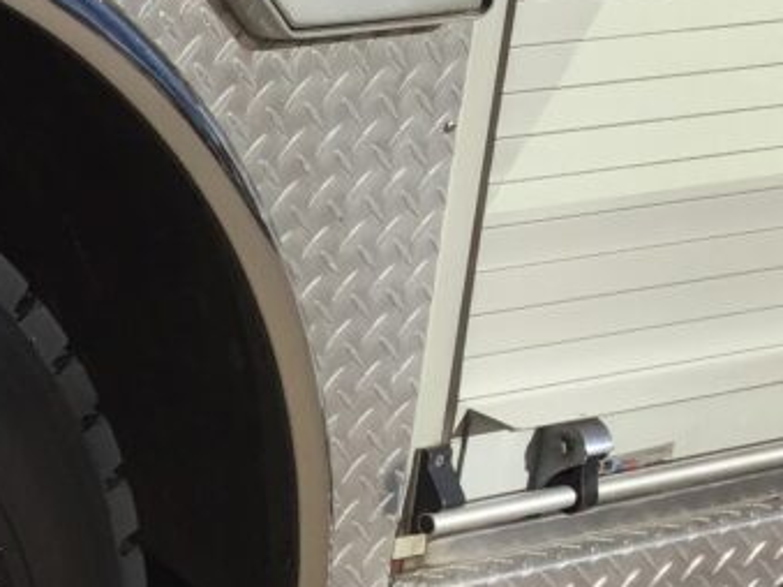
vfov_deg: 13.7
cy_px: 501
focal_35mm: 107
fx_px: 2419
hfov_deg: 16.3
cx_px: -490
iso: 25
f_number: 2.4
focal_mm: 3.3
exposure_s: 1/1894
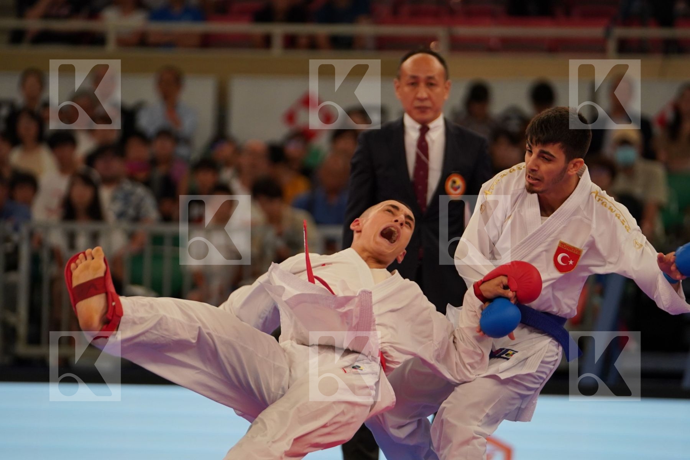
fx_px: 5117
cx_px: 345
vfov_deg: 5.1
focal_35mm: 267
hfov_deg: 7.7
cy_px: 230
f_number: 2.8
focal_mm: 178
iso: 1250
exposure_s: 1/1000
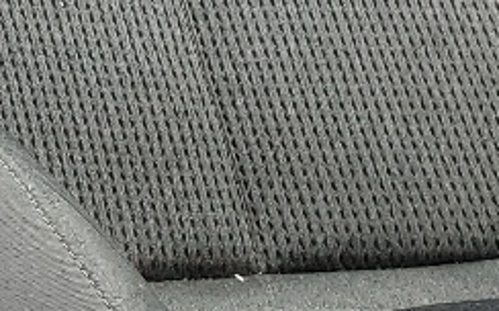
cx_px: -712
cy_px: -383
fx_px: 2459
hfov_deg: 10.1
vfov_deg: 6.9
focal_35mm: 181
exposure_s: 1/154
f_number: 1.5
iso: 50
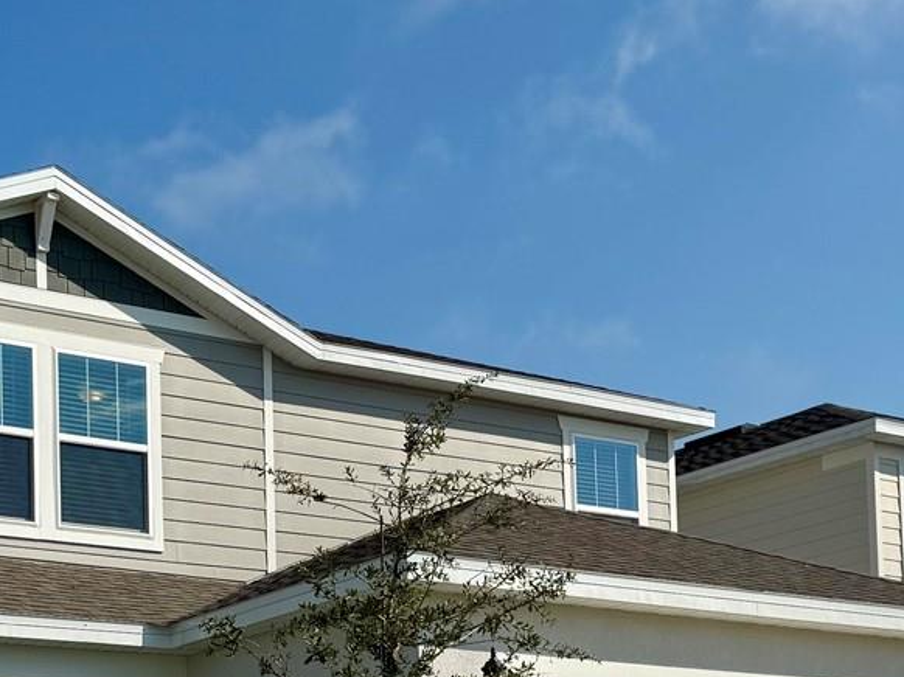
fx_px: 1723
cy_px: 532
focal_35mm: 66
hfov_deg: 29.2
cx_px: 311
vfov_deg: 22.0
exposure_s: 1/8130
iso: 80
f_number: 1.78
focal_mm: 6.76
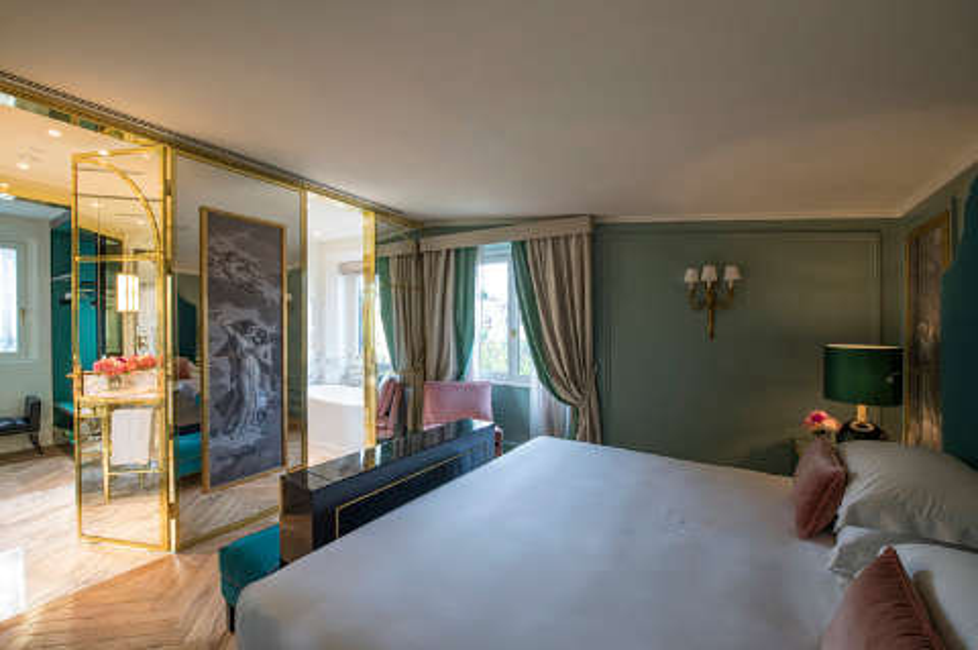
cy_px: 325
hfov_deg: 104.3
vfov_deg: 81.1
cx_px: 489
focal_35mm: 14
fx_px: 380
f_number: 13
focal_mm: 14
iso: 250
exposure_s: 1/4
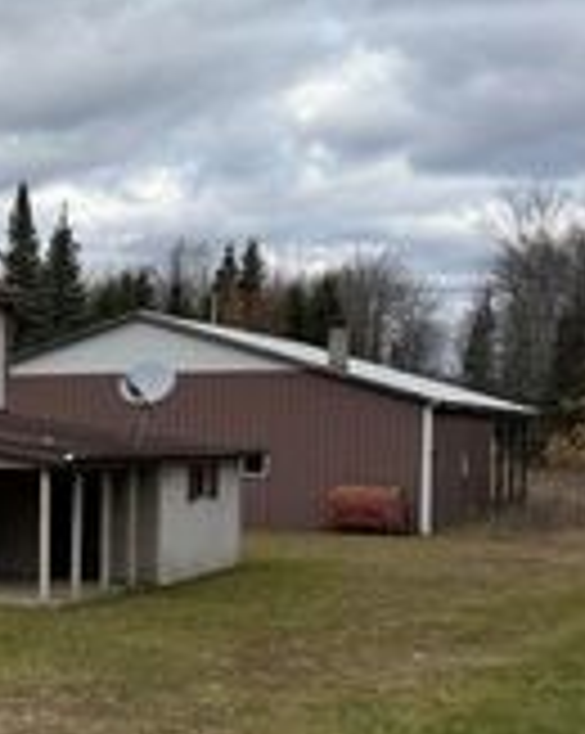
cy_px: 466
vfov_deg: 26.3
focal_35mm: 72
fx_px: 1561
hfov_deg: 17.8
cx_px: -405
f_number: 1.78
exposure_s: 1/1949
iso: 80
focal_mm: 6.76
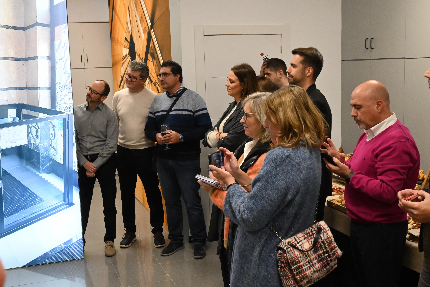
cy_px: 144
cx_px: 215
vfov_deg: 29.9
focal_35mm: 45
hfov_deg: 43.6
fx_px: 537
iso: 6400
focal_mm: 30
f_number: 8
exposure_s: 1/250
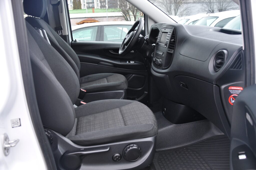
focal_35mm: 33
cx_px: 128
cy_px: 85
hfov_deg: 57.3
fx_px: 234
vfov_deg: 39.9
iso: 500
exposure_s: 1/15
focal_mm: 22
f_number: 3.8
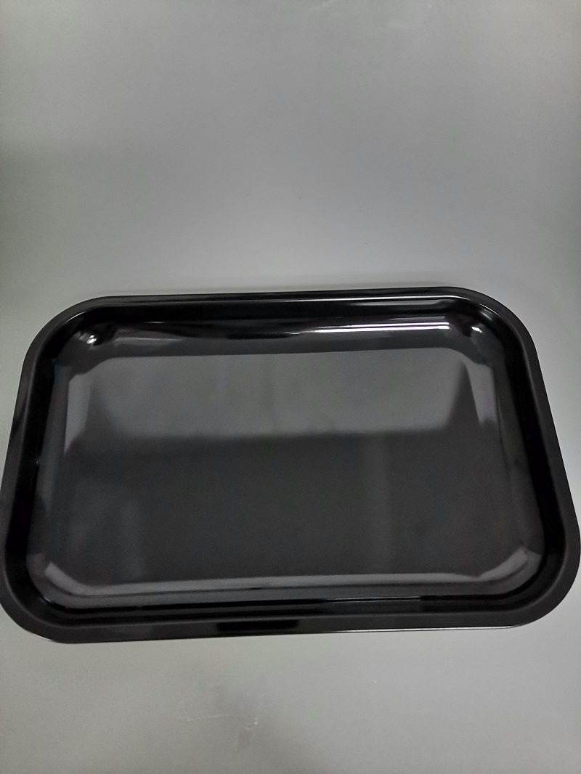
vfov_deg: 67.3
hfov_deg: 53.1
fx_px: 582
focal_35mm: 26
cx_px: 290
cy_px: 387
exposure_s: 1/25
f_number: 1.8
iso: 1250
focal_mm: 5.5
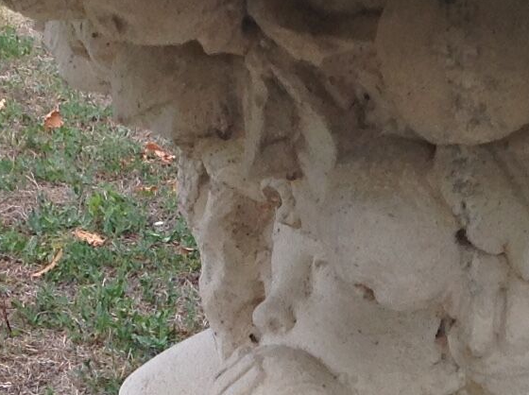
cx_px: 339
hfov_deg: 12.2
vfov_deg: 9.0
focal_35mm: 162
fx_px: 2471
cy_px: 486
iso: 50
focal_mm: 4.28
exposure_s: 1/521
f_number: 2.4
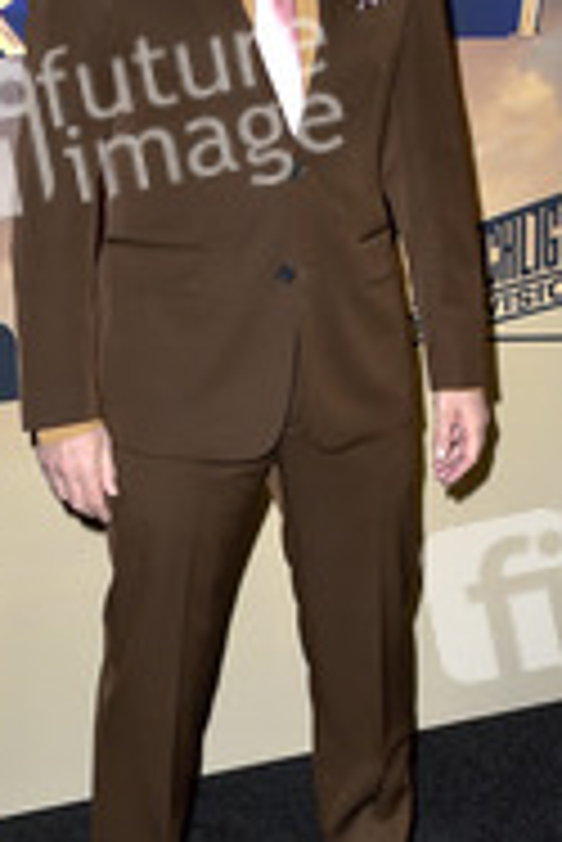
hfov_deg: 18.2
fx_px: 1753
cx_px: 245
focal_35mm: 75
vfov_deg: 26.9
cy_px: 351
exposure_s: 1/250
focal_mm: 35
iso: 320
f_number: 6.3
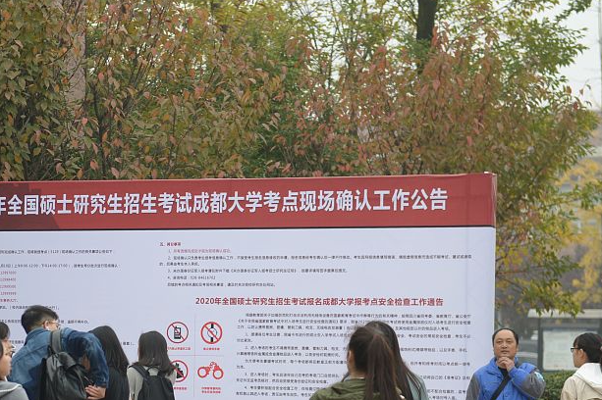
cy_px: 318
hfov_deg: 14.9
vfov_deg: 10.0
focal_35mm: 137
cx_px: 98
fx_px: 2290
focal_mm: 70
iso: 250
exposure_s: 1/200
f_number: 2.8
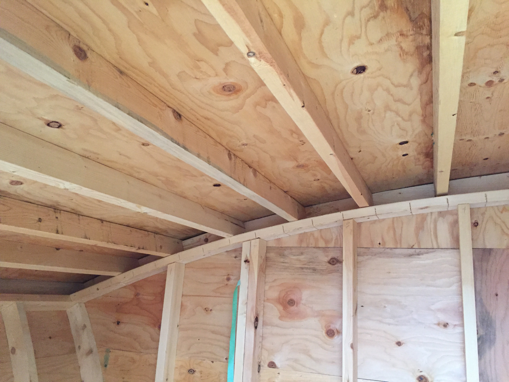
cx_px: 254
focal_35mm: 29
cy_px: 191
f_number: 2.2
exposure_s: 1/30
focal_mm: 4.15
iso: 250
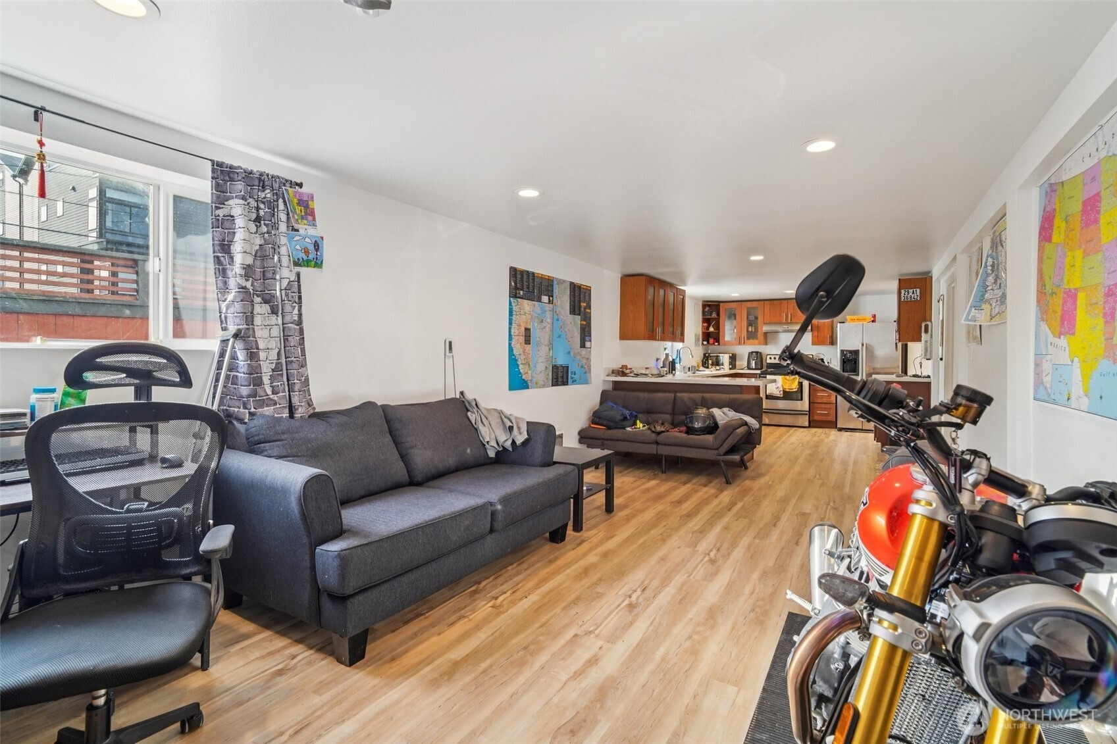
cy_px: 372
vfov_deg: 73.7
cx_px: 558
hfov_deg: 96.7
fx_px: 496
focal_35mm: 16
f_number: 8
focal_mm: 16
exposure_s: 1/30
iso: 1600
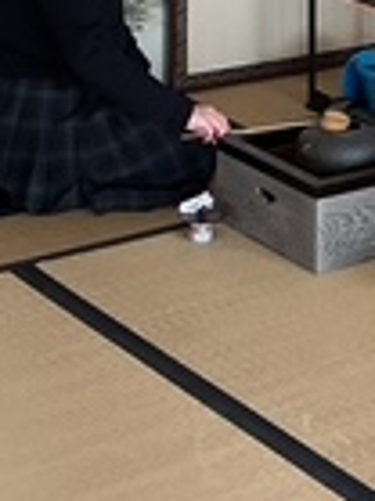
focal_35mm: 134
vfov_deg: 14.5
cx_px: 490
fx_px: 1939
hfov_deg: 10.8
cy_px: -4
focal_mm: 3
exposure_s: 1/100
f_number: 1.8
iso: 64
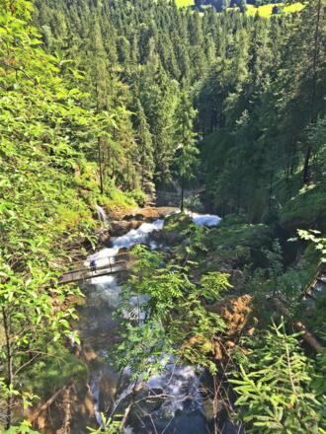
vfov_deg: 61.7
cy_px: 217
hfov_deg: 48.2
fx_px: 364
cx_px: 163
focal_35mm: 29
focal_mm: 4.15
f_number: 2.2
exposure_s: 1/351
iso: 25
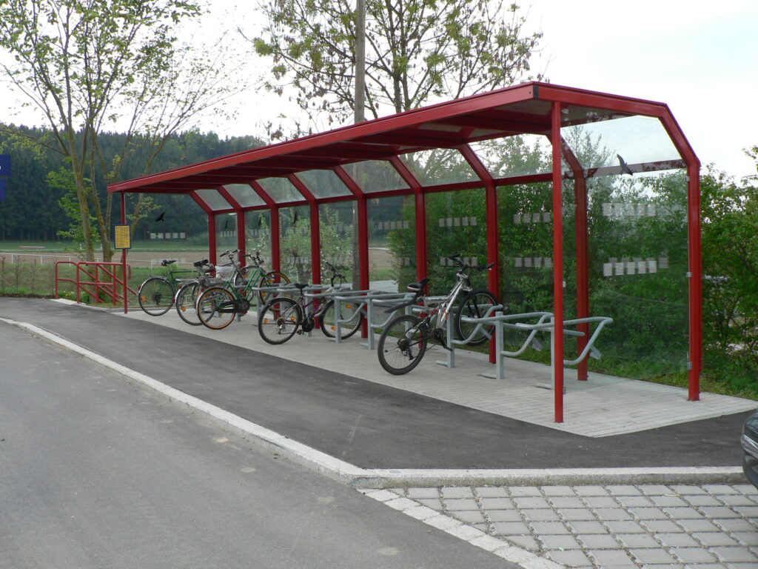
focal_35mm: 36
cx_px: 379
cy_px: 284
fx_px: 788
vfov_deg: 39.7
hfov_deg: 51.4
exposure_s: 1/250
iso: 80
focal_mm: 6
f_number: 4
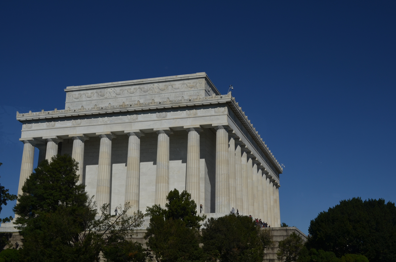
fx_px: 494
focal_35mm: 45
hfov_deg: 43.7
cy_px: 131
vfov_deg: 29.7
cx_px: 198
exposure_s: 1/250
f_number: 8
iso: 200
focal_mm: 30
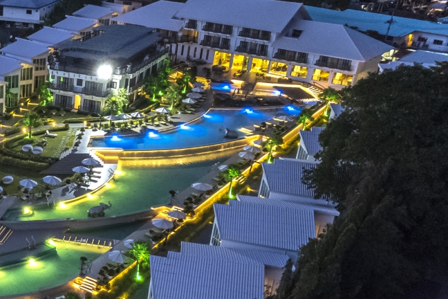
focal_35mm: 55
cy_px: 239
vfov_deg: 24.2
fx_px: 684
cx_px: -52
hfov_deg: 31.8
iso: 1600
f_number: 2.8
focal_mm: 8.38
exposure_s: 1/10
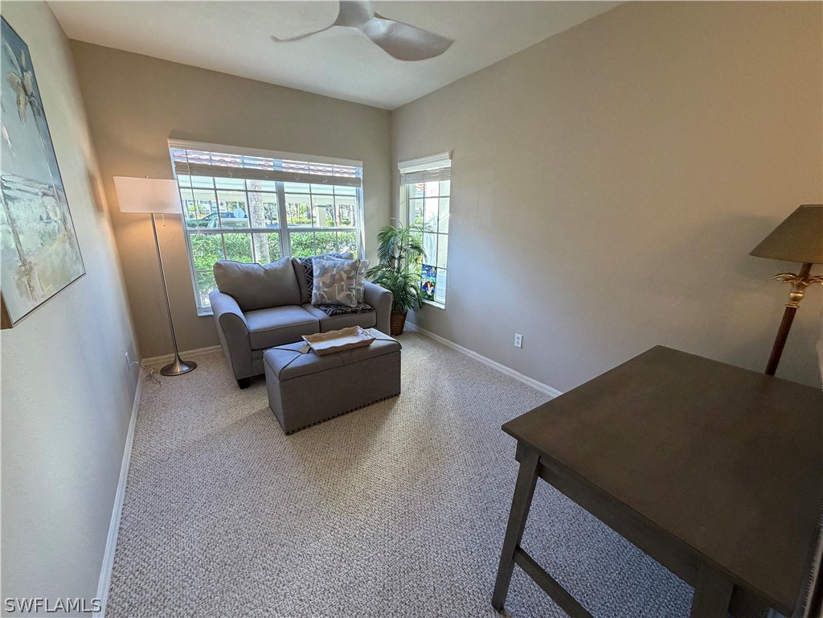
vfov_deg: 85.7
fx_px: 333
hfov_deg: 102.1
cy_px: 309
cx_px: 412
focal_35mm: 14
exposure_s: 1/120
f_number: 2.2
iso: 320
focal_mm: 2.22
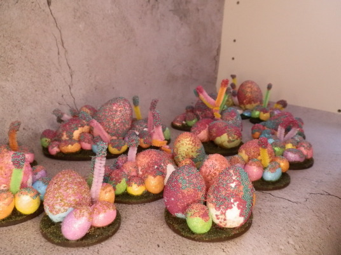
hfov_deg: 63.4
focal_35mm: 28
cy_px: 128
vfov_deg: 49.7
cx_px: 170
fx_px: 276
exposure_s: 1/200
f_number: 3.1
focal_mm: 5
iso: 400
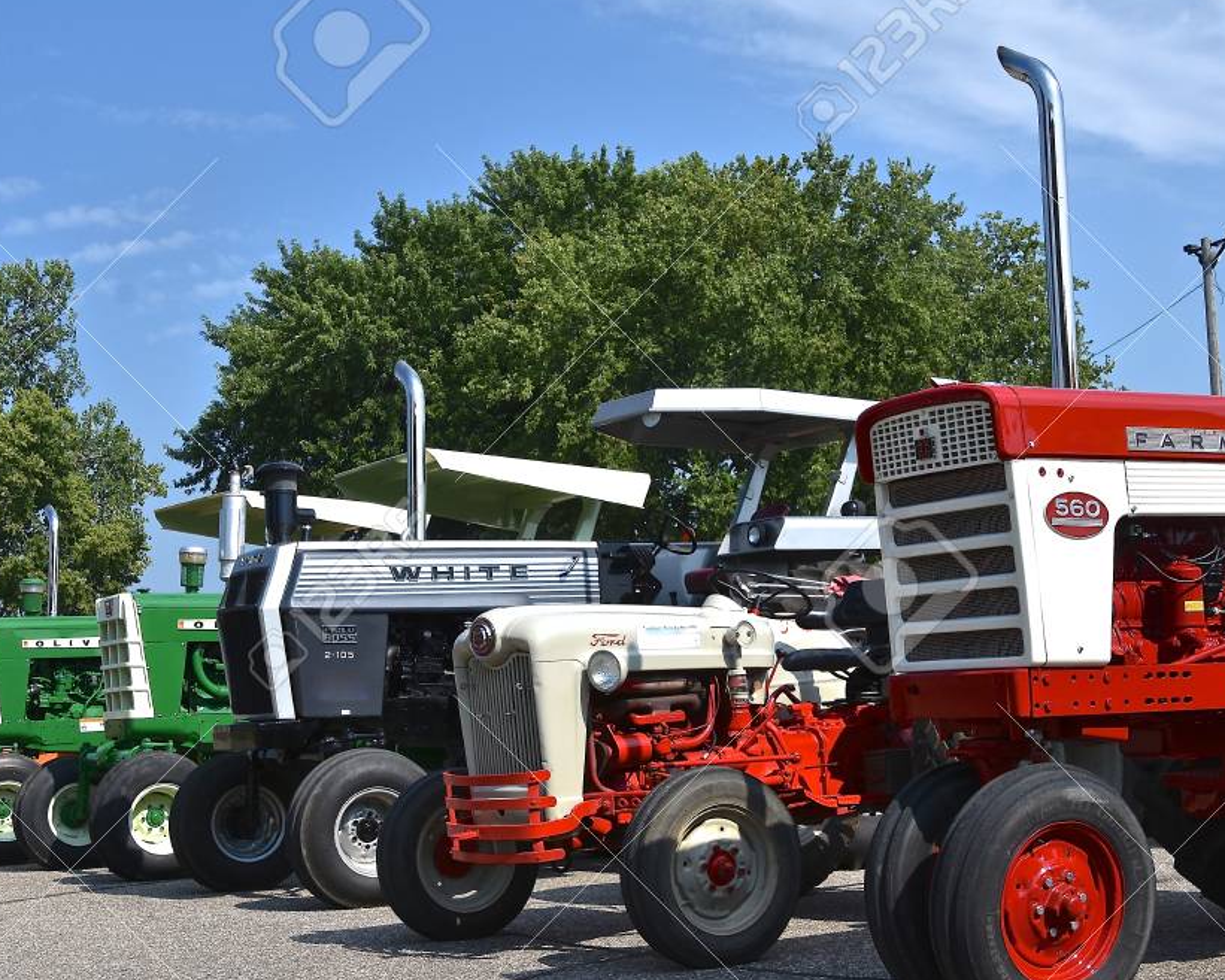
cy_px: 534
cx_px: 613
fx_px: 1777
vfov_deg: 30.8
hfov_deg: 38.0
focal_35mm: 49
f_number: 8
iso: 220
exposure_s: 1/500
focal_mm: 22
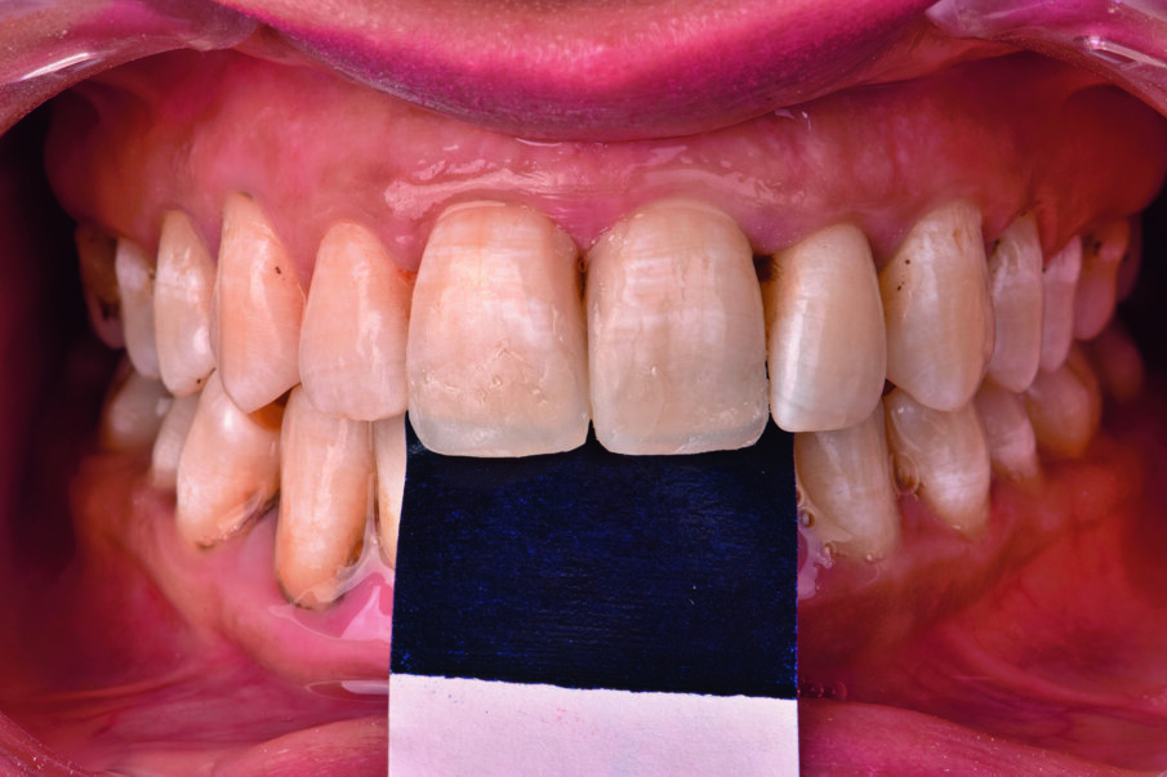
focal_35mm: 158
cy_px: 388
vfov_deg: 8.7
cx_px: 584
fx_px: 5104
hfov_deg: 13.0
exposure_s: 1/160
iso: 100
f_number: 32
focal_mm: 105
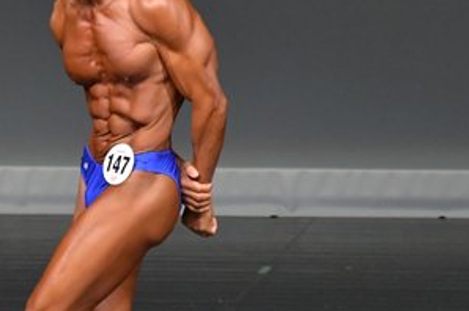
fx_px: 12701
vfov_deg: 1.4
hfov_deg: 2.1
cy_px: 184
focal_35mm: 976
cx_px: 153
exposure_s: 1/400
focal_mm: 250
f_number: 5.6
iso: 4000
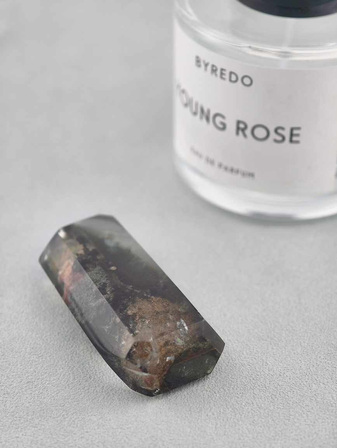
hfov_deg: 17.4
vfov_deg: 23.0
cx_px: 168
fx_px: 1101
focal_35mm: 85
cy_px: 224
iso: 125
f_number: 2.67
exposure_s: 1/160
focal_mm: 22.48
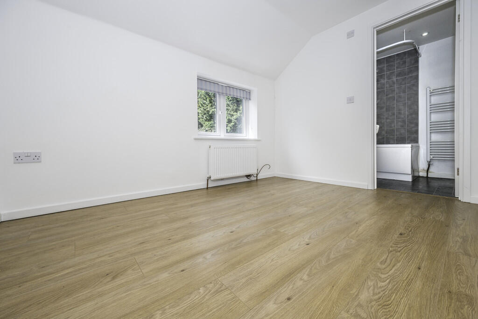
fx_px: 186
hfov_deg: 104.2
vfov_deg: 81.2
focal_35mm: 14
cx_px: 239
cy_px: 160
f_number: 7.1
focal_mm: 14
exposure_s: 1/125
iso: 320
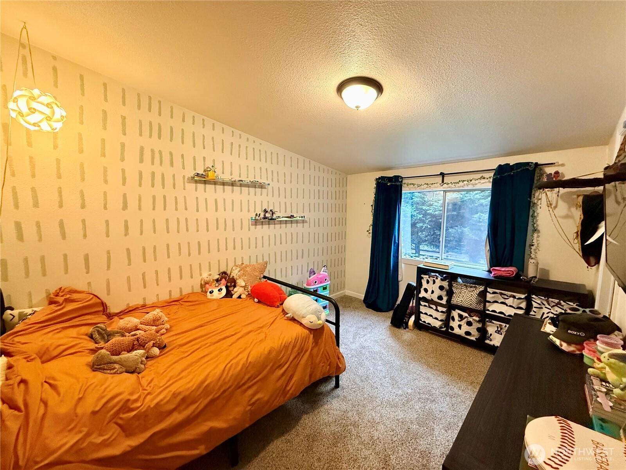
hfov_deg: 102.1
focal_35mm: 14
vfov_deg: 85.7
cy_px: 235
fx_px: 253
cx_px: 313
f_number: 2.2
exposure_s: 1/59
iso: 800
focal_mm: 2.22
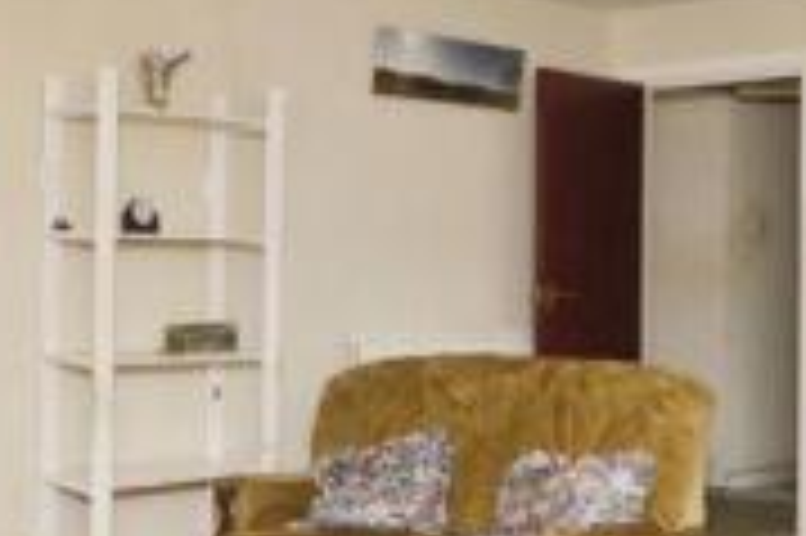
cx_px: 189
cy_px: 234
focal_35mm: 55
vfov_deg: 24.6
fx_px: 1230
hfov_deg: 35.4
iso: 400
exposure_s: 1/40
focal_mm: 10
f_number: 7.1
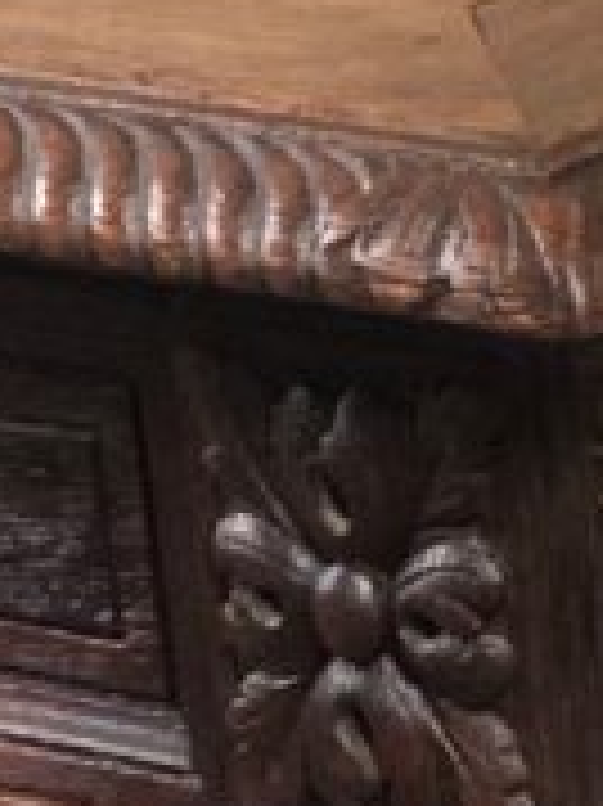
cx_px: 1125
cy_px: 1234
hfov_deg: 4.9
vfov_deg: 6.6
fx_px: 6906
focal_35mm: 297
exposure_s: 1/20
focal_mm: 6
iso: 160
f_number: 2.4
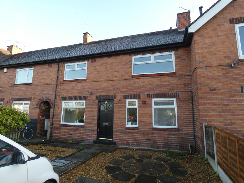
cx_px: 122
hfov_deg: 81.7
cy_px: 92
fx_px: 141
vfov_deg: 66.0
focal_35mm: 20
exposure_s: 1/125
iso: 80
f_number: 2.8
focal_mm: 3.6
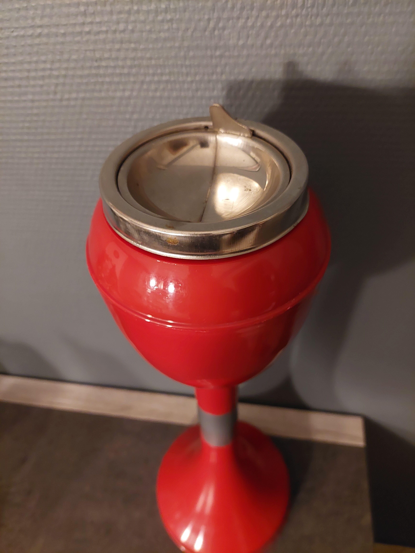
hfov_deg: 56.8
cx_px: 208
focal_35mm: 24
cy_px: 276
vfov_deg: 71.6
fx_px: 384
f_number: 1.8
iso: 800
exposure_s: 1/24
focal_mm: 5.23
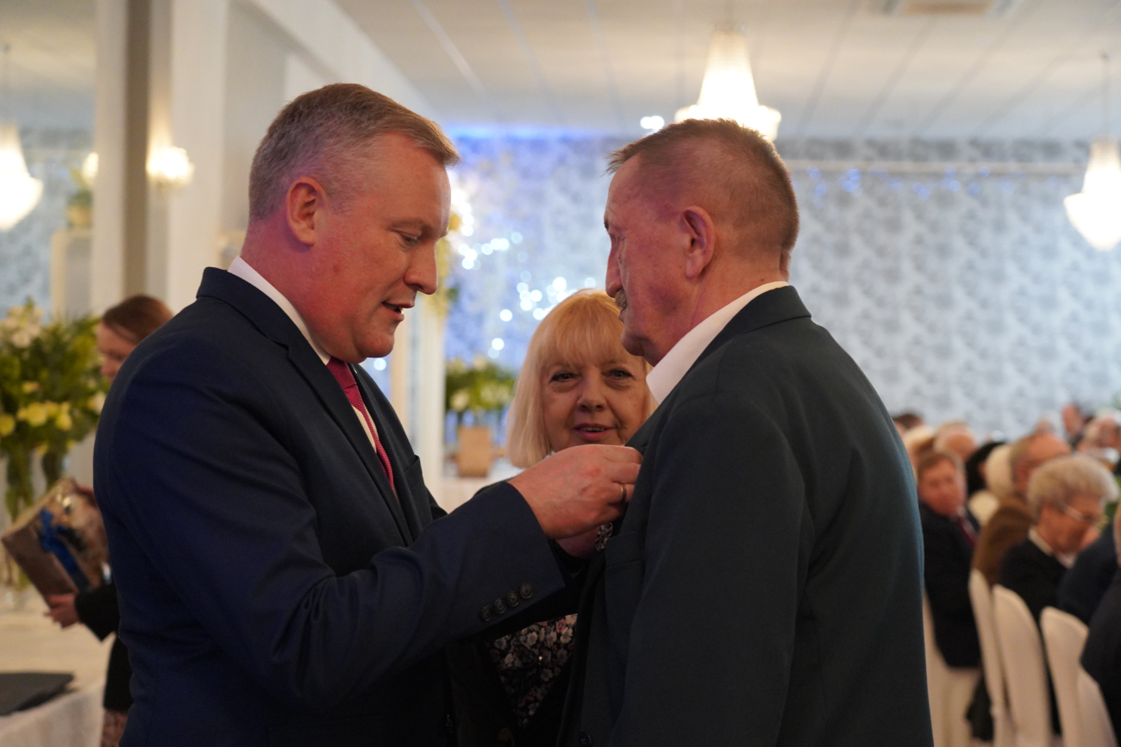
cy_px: 374
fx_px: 1900
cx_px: 560
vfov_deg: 22.3
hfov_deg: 32.9
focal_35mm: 61
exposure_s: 1/160
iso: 8000
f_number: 4
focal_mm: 61
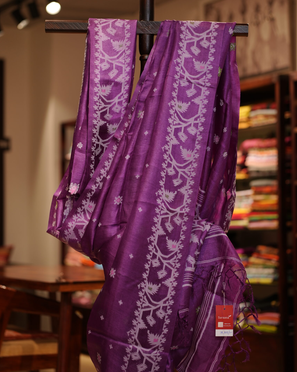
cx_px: 148
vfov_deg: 20.0
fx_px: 1055
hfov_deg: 16.0
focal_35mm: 96
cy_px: 166
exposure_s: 1/100
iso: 200
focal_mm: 85
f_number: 2.8
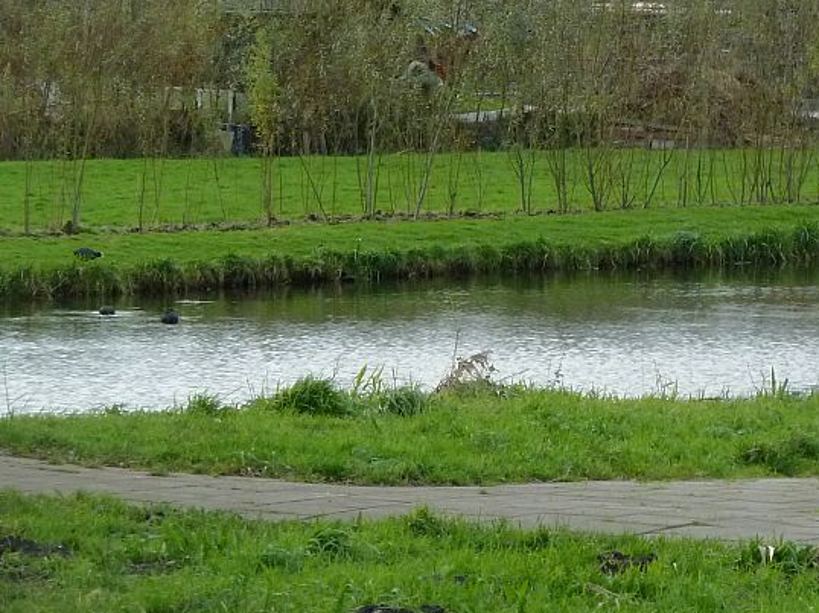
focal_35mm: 301
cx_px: 743
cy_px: 137
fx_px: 7118
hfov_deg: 6.6
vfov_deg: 4.9
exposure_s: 1/250
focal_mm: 25.9
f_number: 4.5
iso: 400
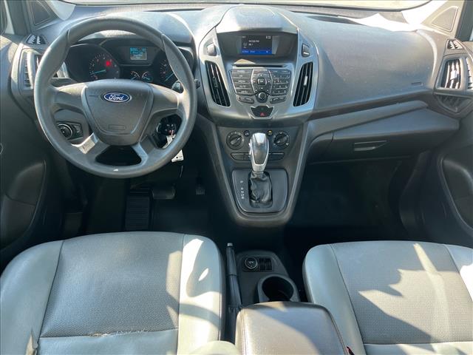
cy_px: 178
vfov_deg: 53.1
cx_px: 236
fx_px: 355
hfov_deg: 67.3
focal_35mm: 26
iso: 80
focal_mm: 5.1
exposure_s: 1/121
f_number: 1.6
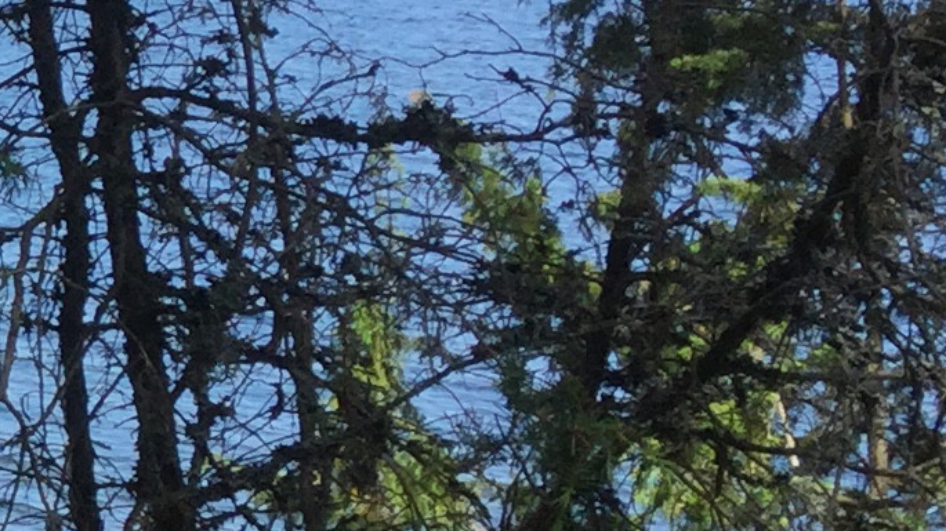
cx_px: -945
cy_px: 492
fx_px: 4038
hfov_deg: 11.9
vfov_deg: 7.5
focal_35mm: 161
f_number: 2.4
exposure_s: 1/604
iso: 25
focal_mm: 3.3
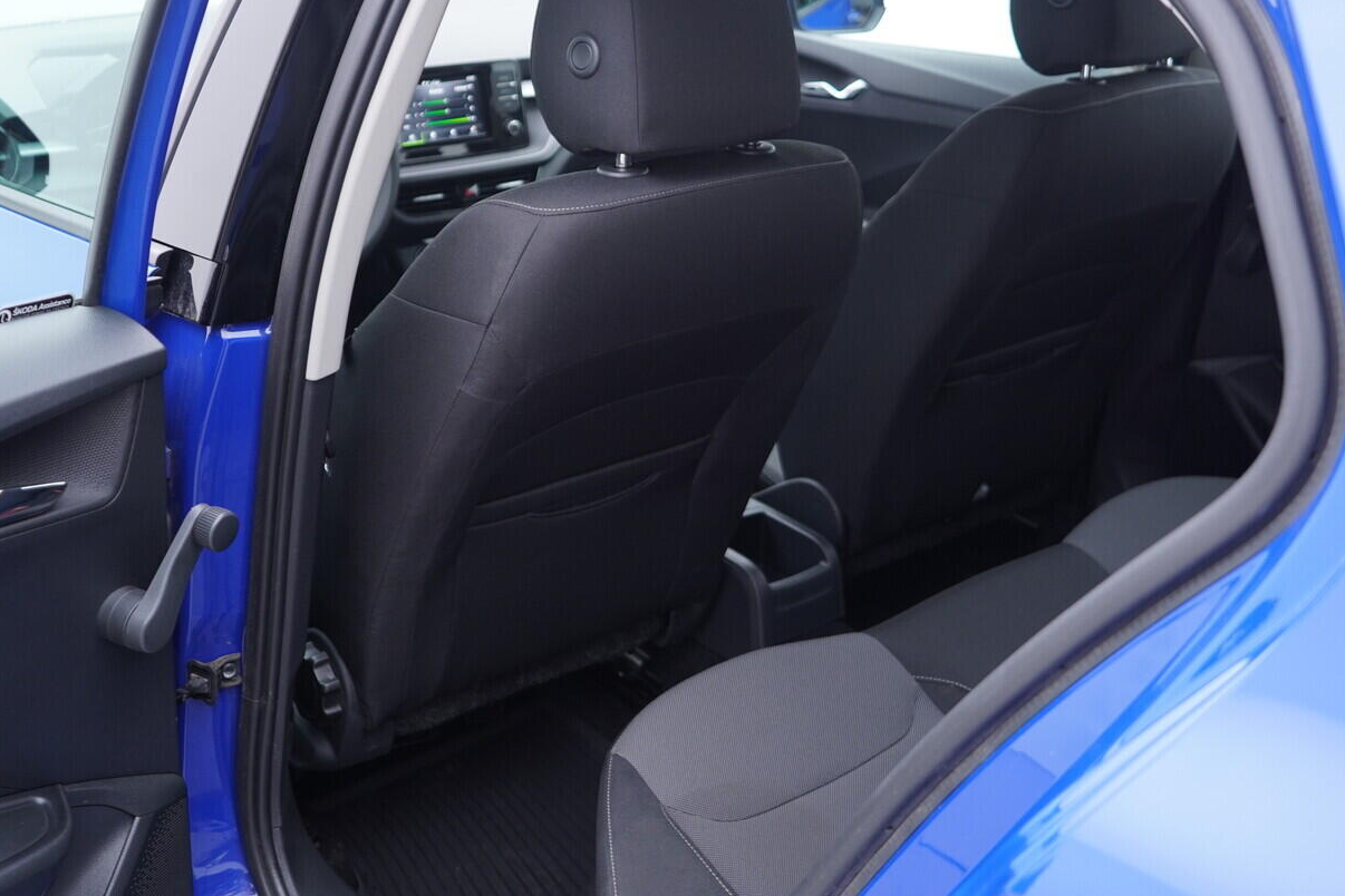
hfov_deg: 45.4
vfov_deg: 31.1
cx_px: 639
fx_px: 1606
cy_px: 377
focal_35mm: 43
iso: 250
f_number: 2.8
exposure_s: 1/40
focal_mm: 24
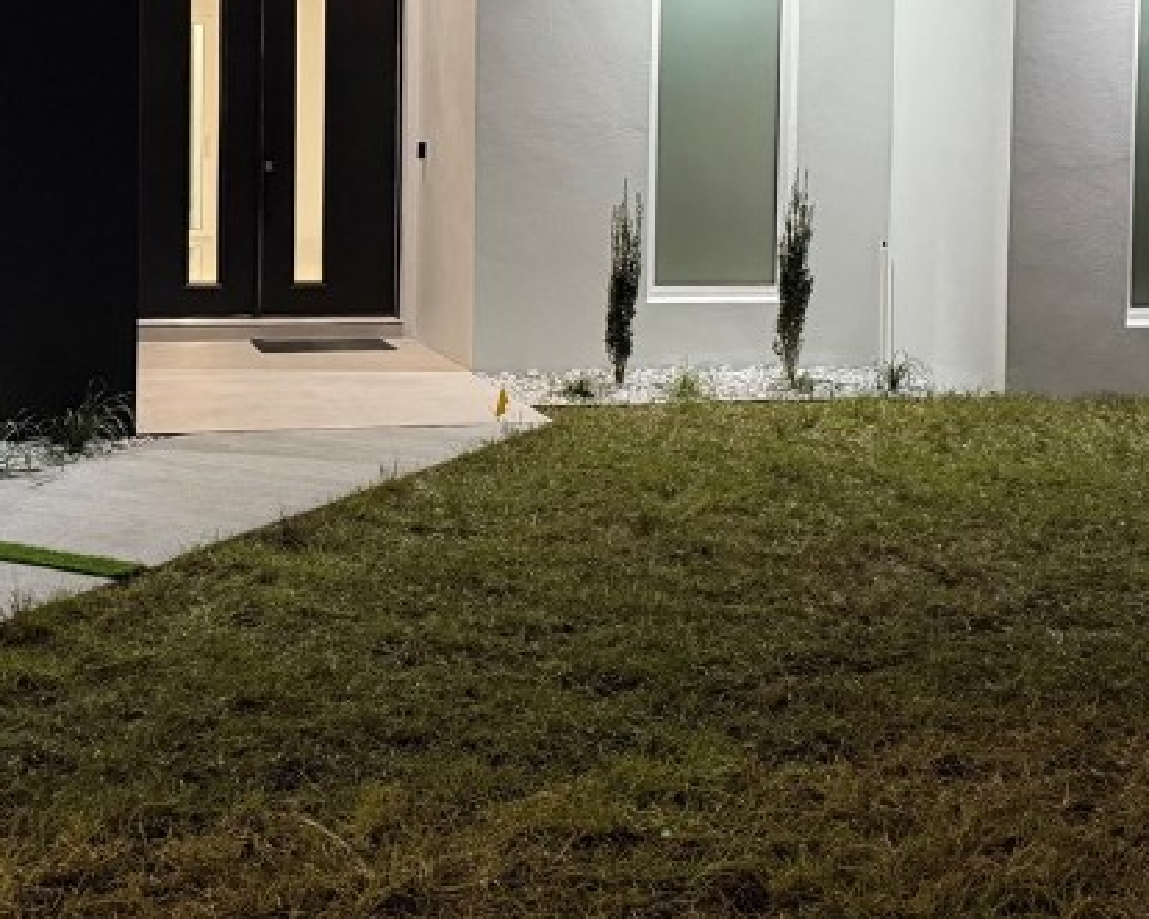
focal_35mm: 58
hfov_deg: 32.4
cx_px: 466
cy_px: 169
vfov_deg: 25.7
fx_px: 1972
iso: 640
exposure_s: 1/40
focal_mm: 6.76
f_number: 1.78
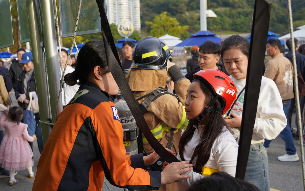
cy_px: 95
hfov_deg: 41.8
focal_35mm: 48
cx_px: 153
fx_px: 399
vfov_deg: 26.9
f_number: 5.6
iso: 160
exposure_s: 1/160
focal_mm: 47
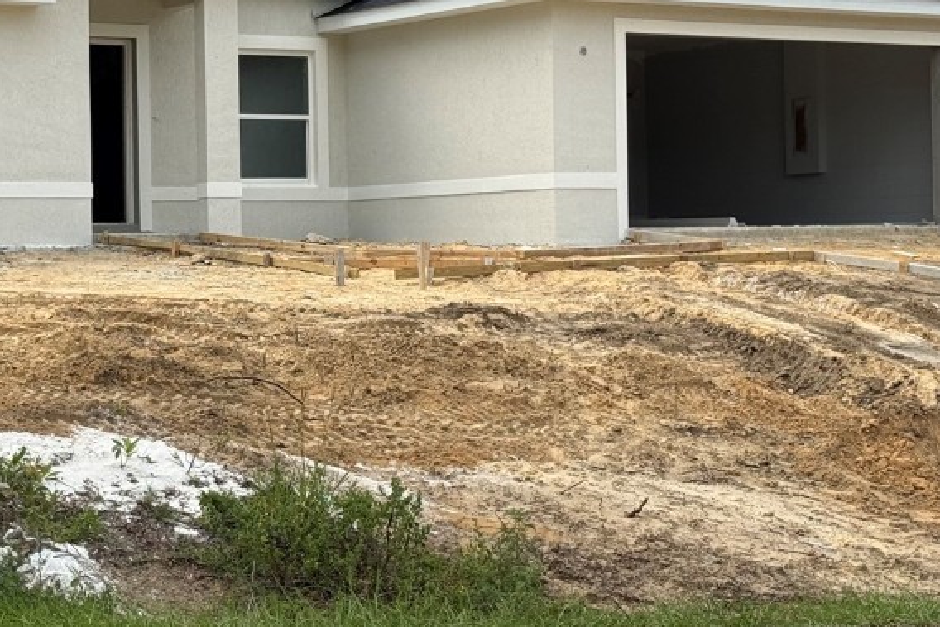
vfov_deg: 15.2
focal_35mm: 90
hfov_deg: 22.5
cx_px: 338
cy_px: 212
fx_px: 2350
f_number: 1.78
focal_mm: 6.76
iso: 64
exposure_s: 1/4329
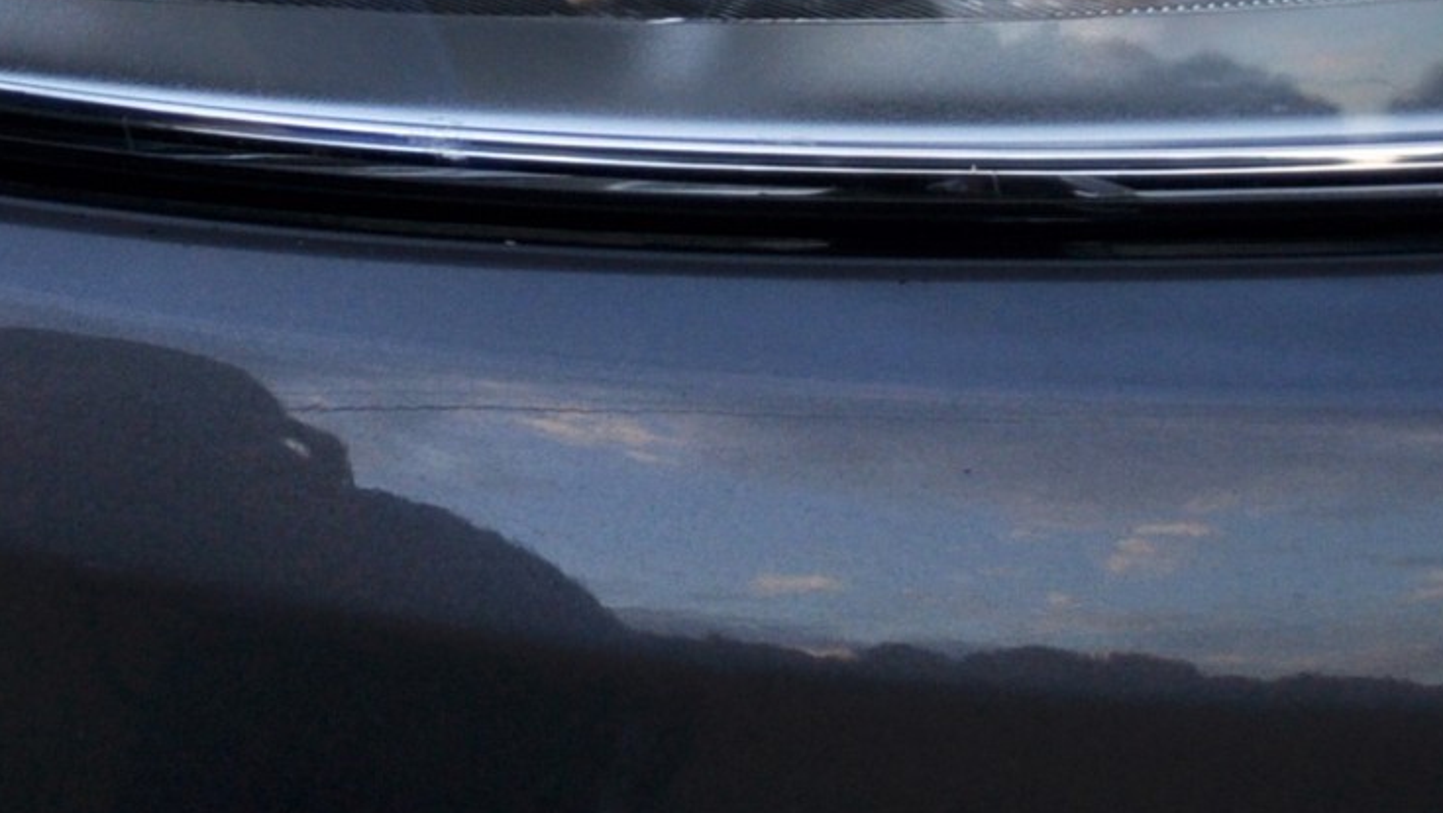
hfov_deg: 13.8
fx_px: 5924
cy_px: -661
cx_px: 249
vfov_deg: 7.6
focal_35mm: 155
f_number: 4.5
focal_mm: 29
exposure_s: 1/80
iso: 200
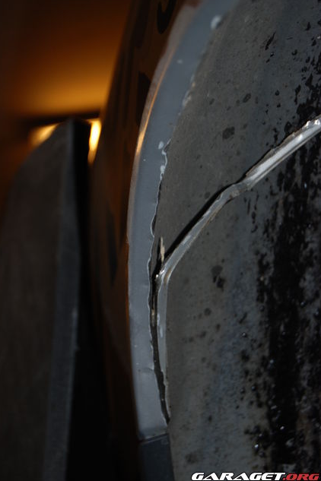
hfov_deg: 16.4
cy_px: 241
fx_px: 1117
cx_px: 159
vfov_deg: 24.3
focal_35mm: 84
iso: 200
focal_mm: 55
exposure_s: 1/60
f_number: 5.6
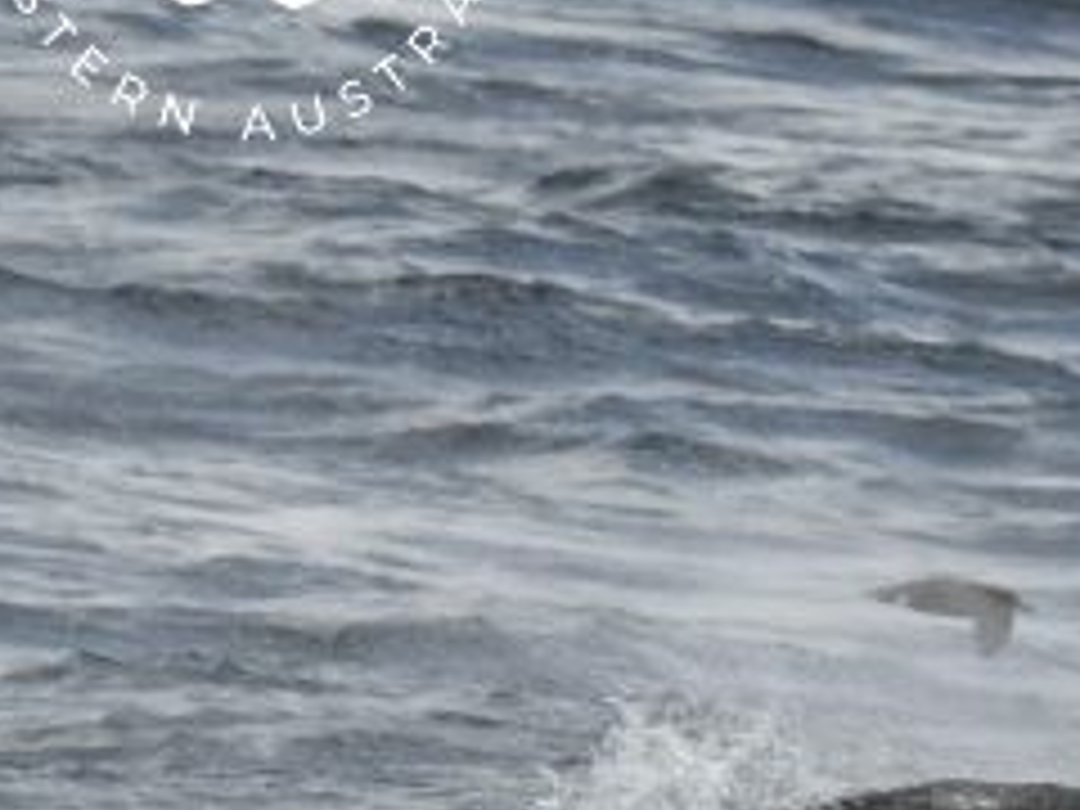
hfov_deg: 1.8
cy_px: 799
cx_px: 1778
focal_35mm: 1107
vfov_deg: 1.3
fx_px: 34538
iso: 320
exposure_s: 1/2000
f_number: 8
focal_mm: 230
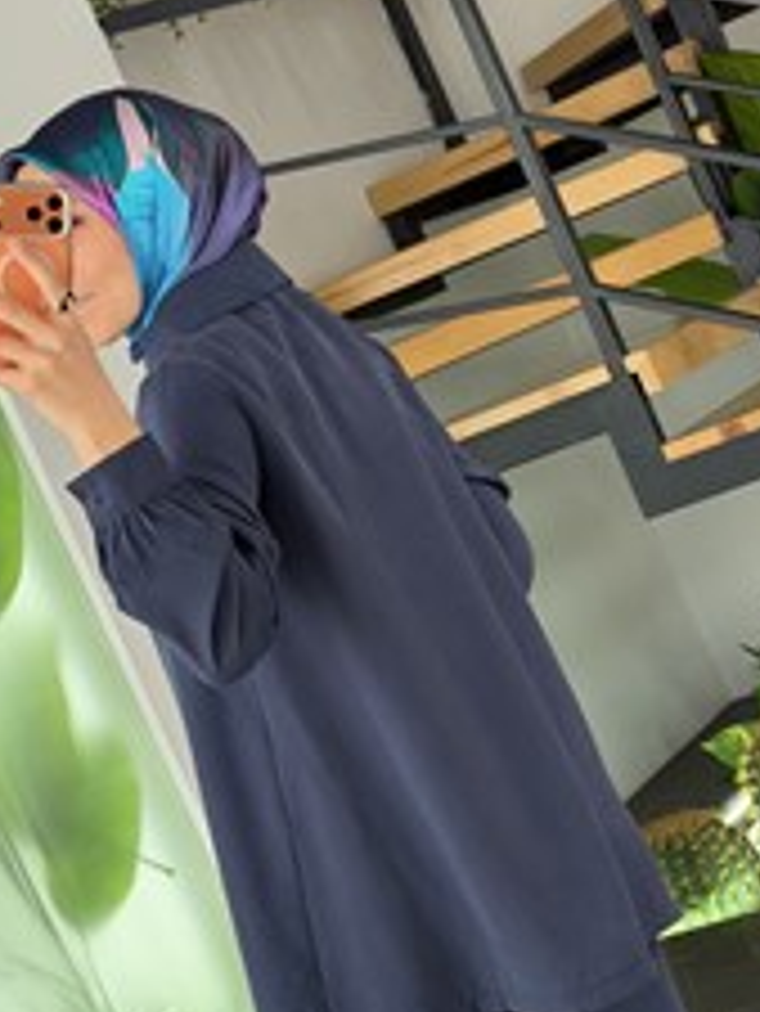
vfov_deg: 22.2
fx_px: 2574
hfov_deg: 16.8
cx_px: 319
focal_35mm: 88
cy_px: 533
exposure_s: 1/190
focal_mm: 6.76
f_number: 1.78
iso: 100
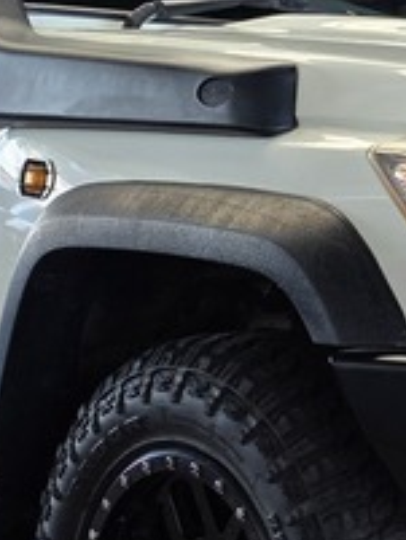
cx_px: 562
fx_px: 1828
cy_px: 193
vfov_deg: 16.8
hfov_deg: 12.2
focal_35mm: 117
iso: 50
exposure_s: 1/180
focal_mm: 6.25
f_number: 1.7
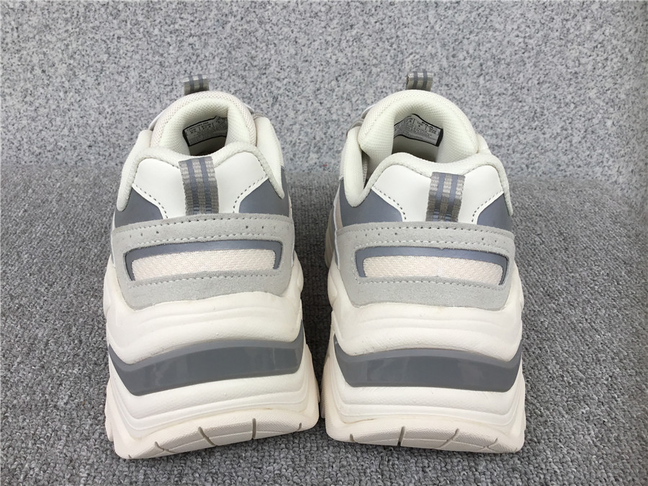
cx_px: 324
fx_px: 580
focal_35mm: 31
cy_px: 243
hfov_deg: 58.4
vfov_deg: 45.4
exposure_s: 1/235
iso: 25
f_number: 2.4
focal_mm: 3.3
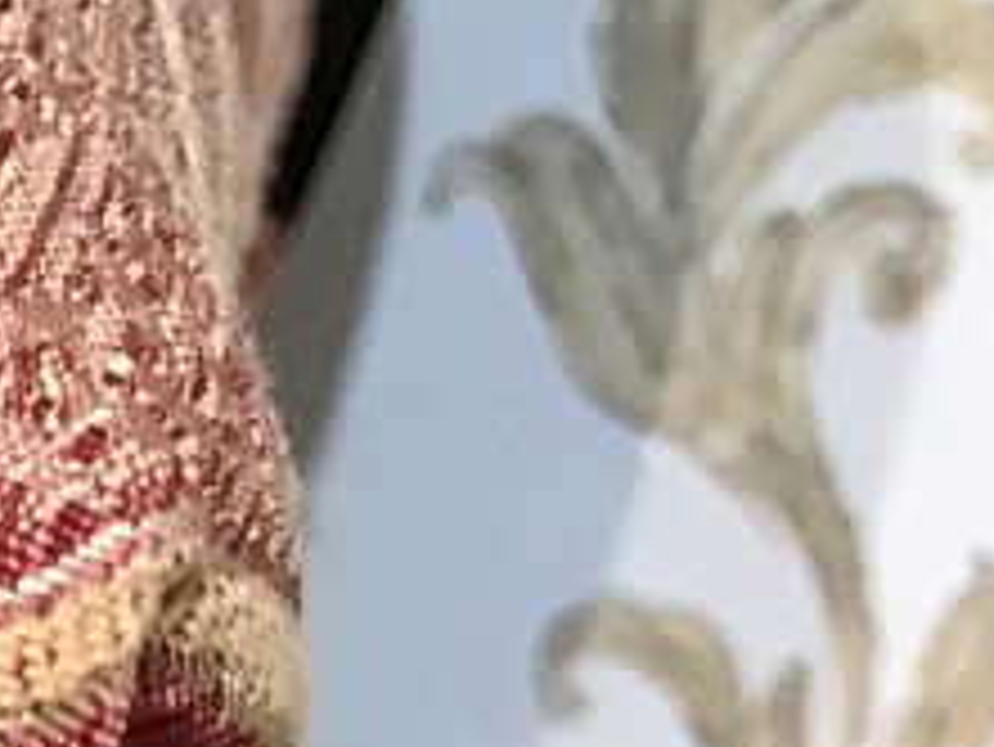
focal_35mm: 190
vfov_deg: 7.0
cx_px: -1714
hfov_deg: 9.0
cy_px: 2194
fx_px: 5459
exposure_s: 1/33
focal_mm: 3.99
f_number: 1.8
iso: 32
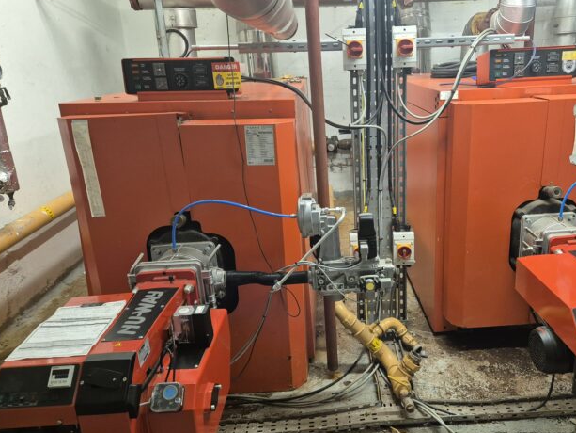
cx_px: 362
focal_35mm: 30
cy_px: 222
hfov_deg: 59.1
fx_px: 499
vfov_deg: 46.8
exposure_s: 1/100
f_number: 1.8
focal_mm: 5.4
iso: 640
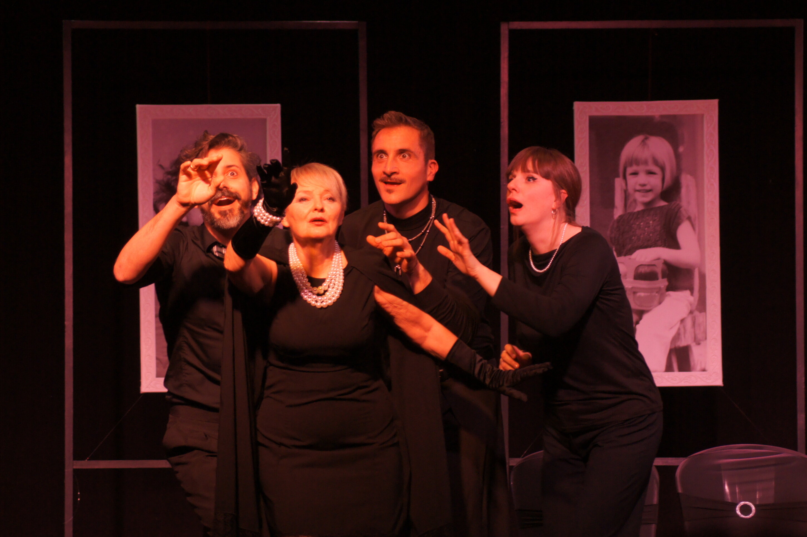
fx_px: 4033
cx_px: 404
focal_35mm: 180
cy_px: 268
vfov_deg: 7.6
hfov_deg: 11.4
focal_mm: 120
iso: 800
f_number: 5.6
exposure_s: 1/20
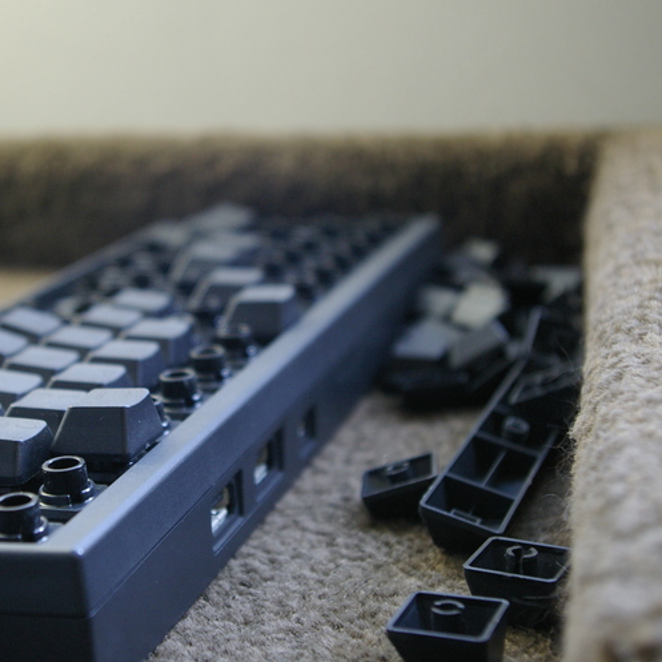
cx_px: 205
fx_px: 1377
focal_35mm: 64
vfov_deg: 27.0
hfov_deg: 26.8
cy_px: 332
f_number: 4
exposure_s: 1/30
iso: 800
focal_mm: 33
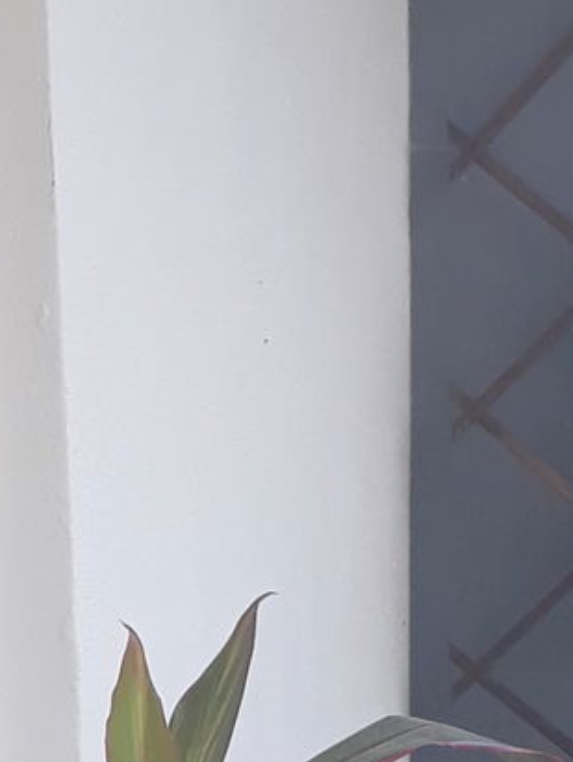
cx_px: 7
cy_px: 1519
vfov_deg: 12.4
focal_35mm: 140
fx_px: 3085
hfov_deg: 10.5
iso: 40
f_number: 1.9
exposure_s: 1/326
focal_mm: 3.6
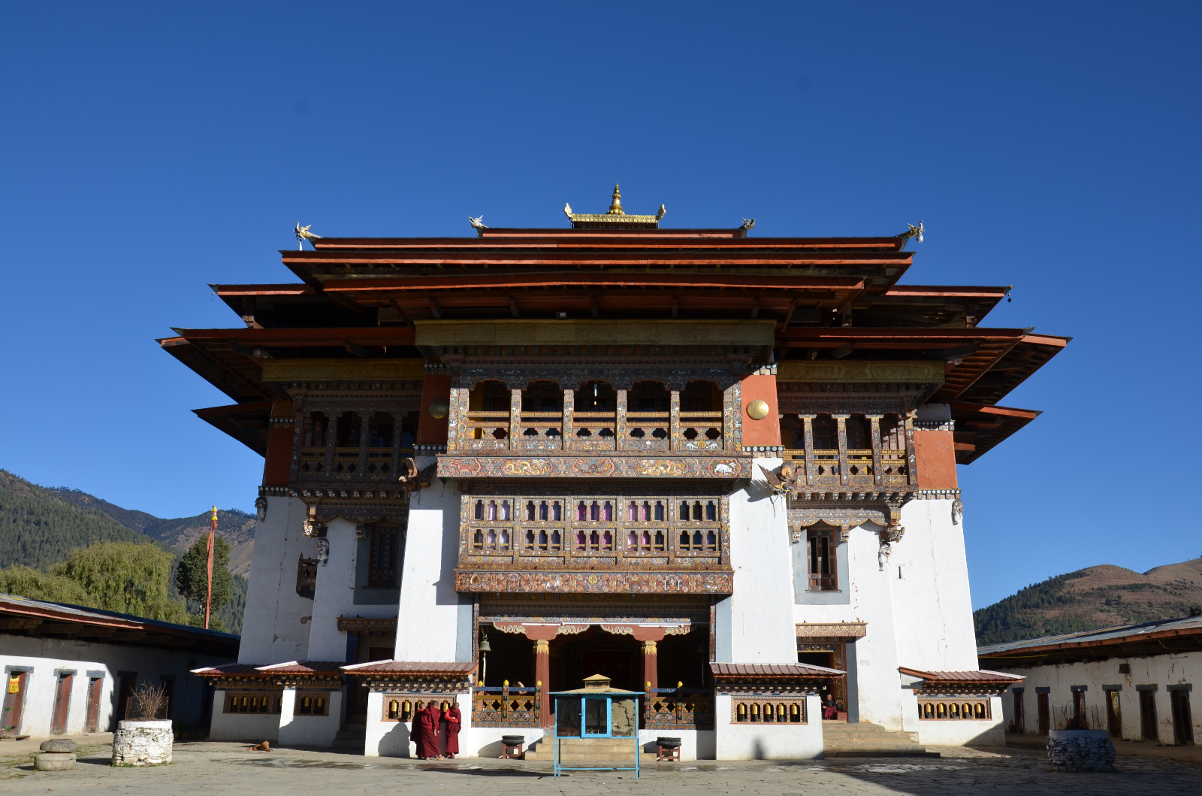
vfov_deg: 36.7
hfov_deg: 53.2
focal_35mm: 36
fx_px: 1199
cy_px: 398
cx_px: 601
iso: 100
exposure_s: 1/250
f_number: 8
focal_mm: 24
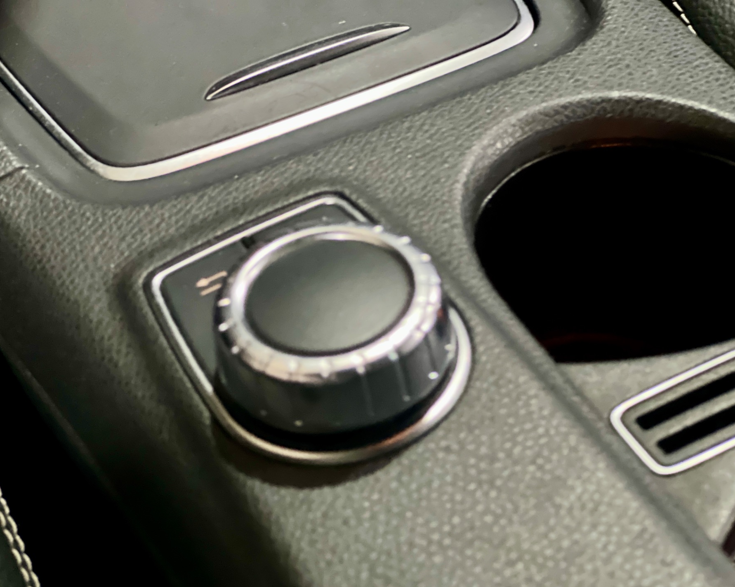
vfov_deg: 18.9
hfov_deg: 23.6
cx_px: 366
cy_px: 296
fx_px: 1762
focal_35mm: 81
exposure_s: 1/15
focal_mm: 9
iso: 1000
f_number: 2.8
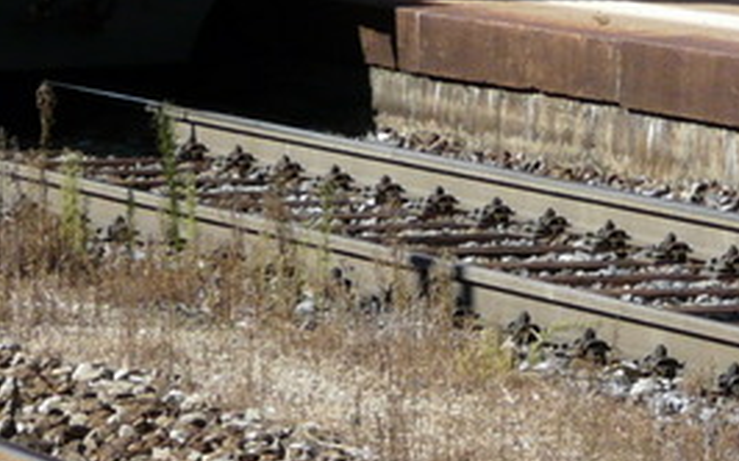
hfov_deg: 4.7
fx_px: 8979
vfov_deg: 2.9
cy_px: -539
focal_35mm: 446
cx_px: -436
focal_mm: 18.3
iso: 100
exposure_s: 1/200
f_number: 5.6
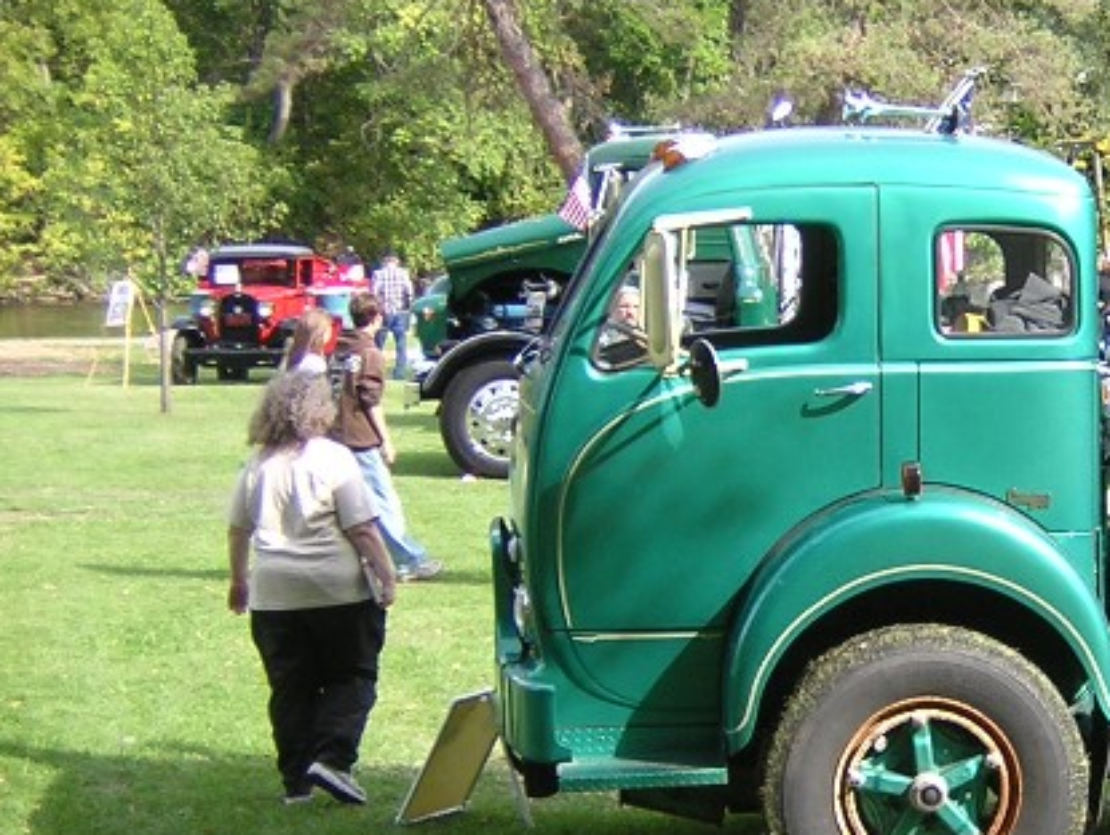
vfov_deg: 14.3
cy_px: 431
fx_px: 3338
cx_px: 1059
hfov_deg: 18.5
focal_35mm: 104
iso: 100
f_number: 3.2
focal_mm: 7.1
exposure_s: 1/171
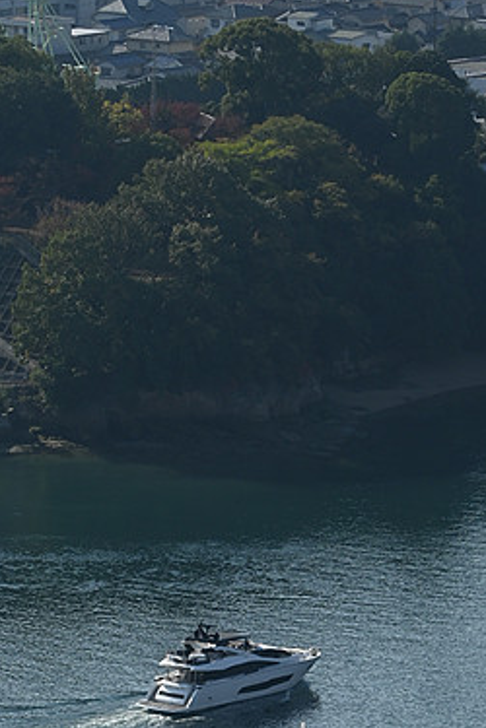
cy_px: 641
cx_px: 236
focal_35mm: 352
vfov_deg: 5.8
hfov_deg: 3.9
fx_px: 7127
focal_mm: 110
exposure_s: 1/500
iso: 250
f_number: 11
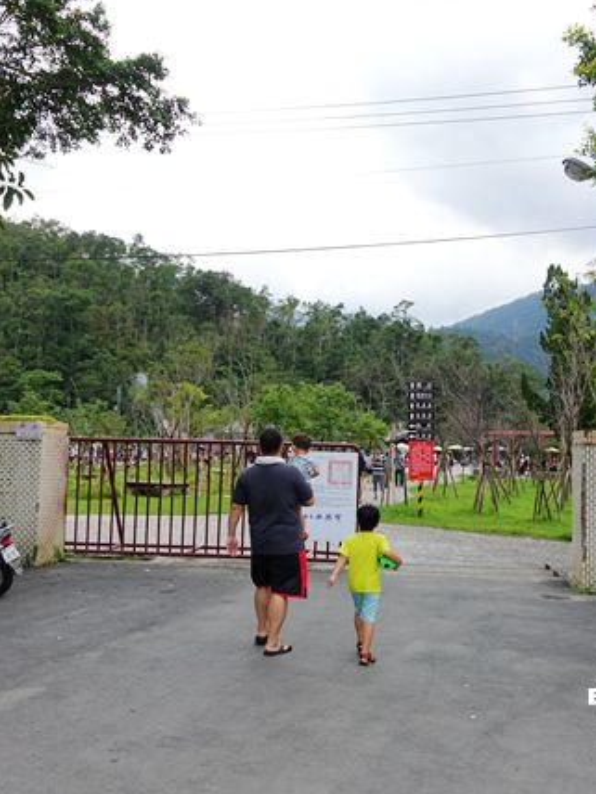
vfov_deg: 52.6
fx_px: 803
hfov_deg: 40.6
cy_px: 394
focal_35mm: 35
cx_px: 334
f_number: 5.6
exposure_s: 1/160
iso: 125
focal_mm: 8.82
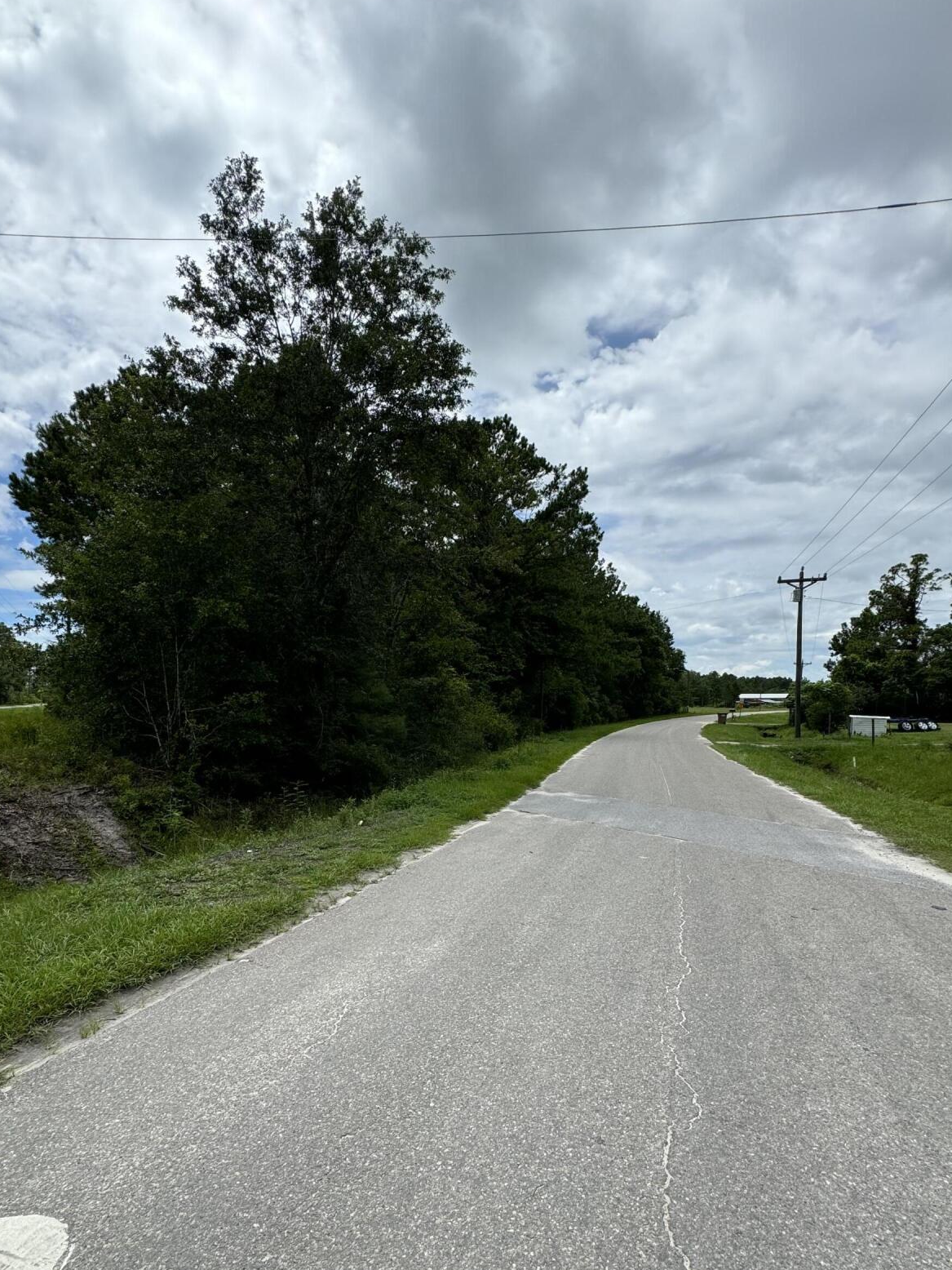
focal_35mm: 18
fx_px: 660
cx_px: 438
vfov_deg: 86.8
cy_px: 753
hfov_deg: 71.5
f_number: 2.2
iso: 40
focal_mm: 2.22
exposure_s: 1/1277
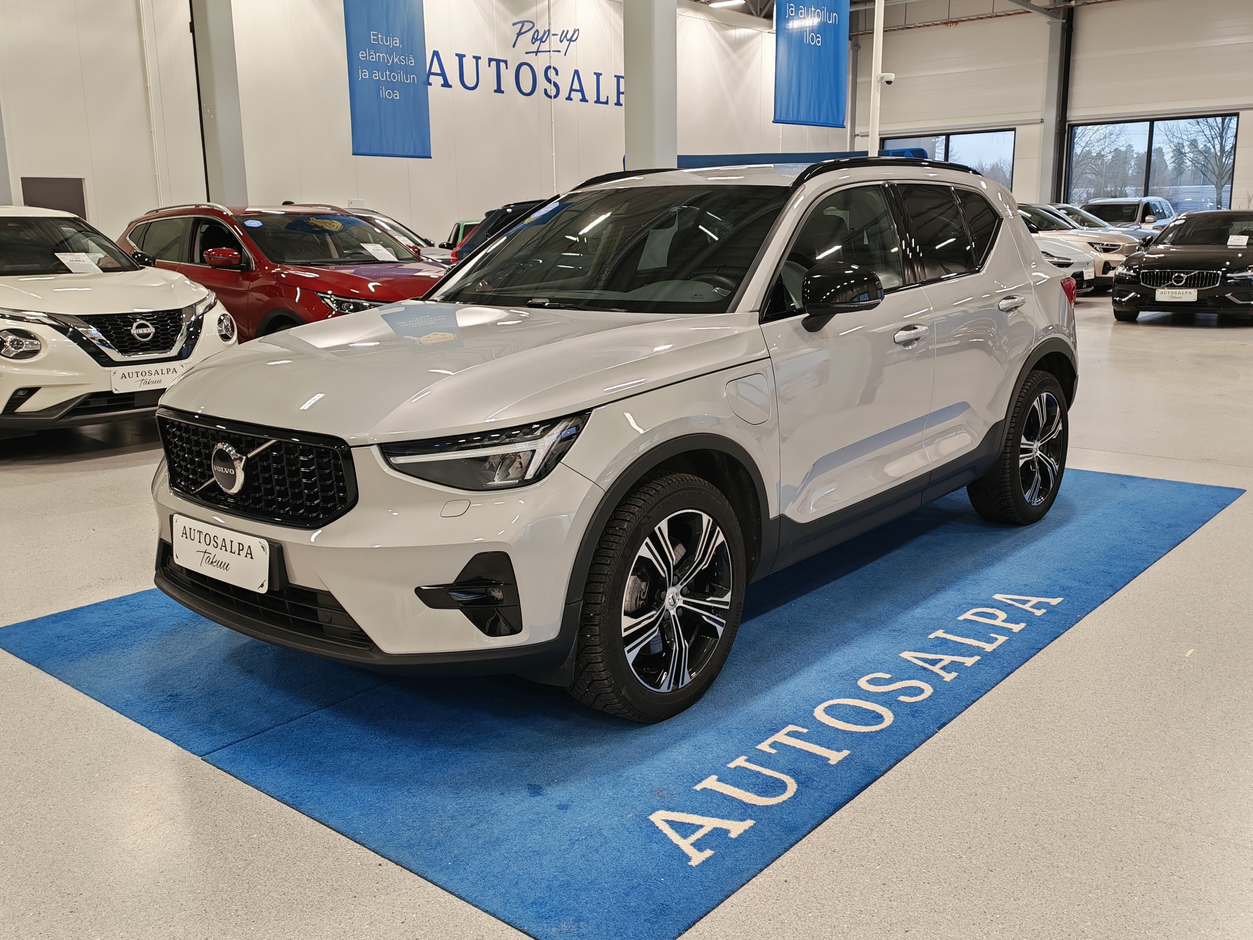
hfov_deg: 56.8
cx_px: 626
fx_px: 1158
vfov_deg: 44.2
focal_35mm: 32
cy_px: 470
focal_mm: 6.12
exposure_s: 1/100
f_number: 1.9
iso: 320
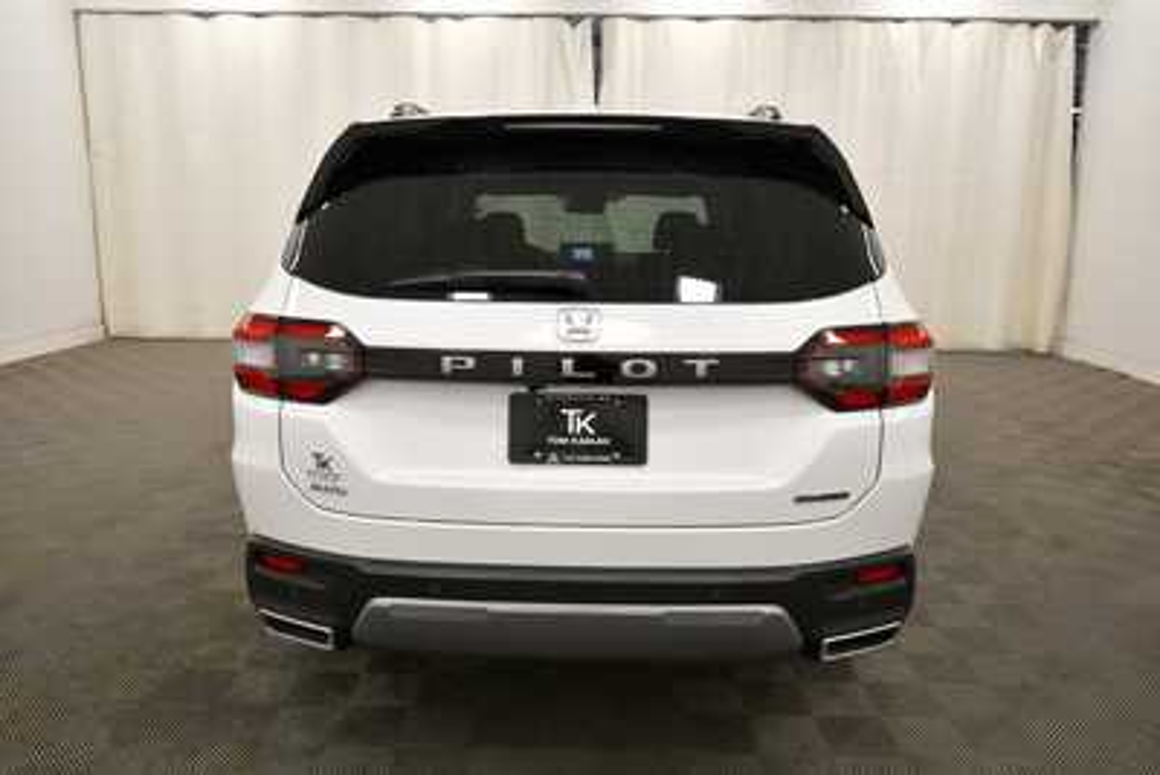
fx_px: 870
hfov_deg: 67.4
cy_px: 388
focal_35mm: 27
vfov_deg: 48.0
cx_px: 580
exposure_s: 1/250
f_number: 5.6
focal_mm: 18
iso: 800
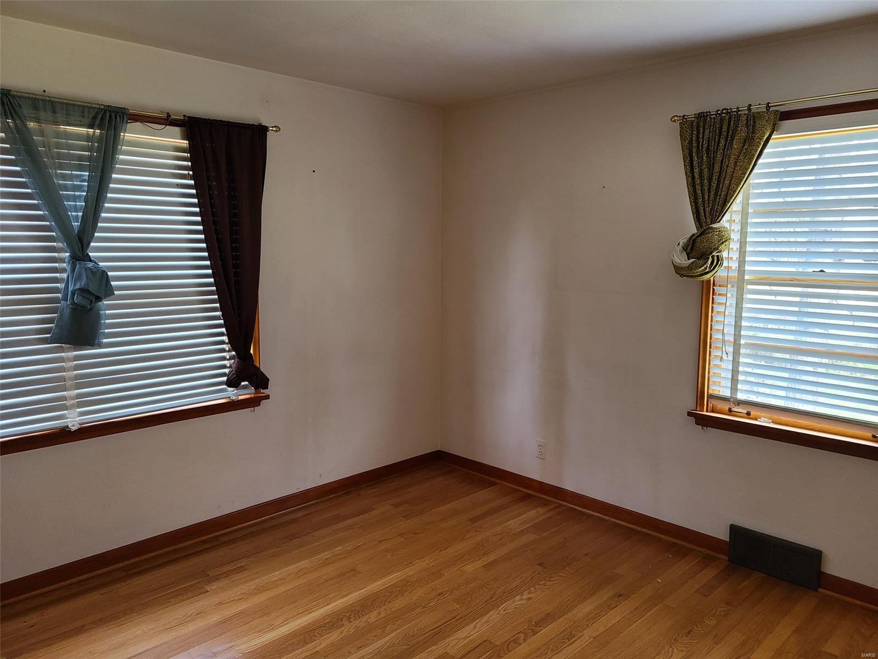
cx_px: 439
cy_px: 330
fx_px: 659
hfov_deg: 67.3
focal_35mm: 26
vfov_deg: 53.1
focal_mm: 5.4
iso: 200
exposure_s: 1/59
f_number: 1.8
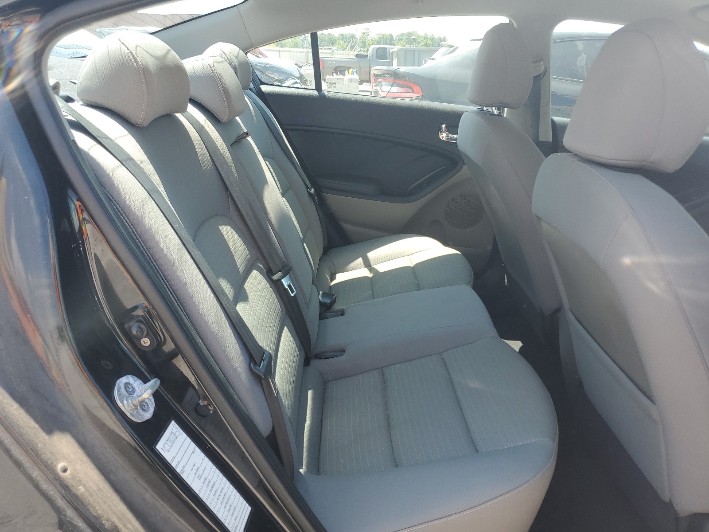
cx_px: 354
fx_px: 533
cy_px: 266
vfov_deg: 53.1
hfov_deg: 67.3
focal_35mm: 26
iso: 50
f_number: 1.5
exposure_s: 1/435
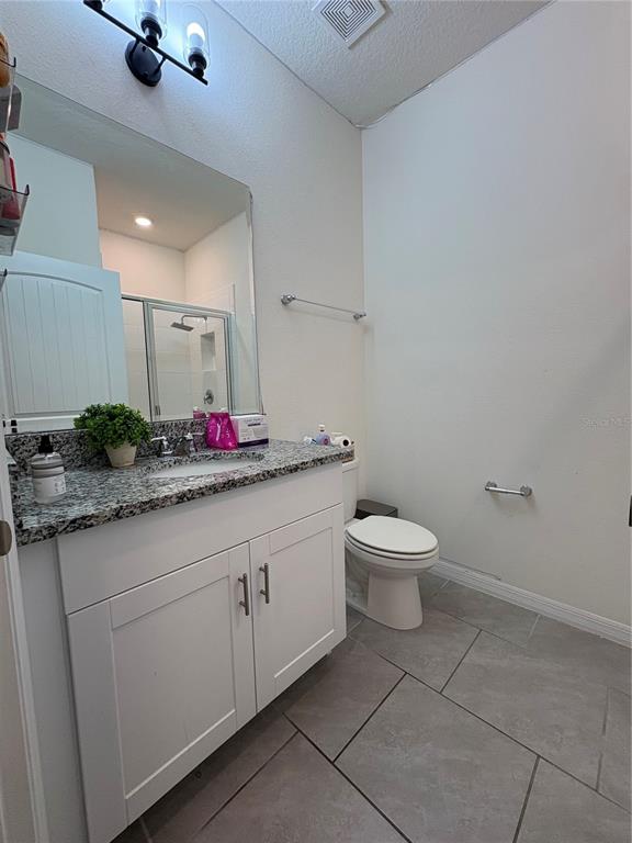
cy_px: 422
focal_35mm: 14
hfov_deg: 85.7
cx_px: 316
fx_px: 341
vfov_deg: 102.1
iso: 160
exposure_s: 1/120
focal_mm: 2.22
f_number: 2.2
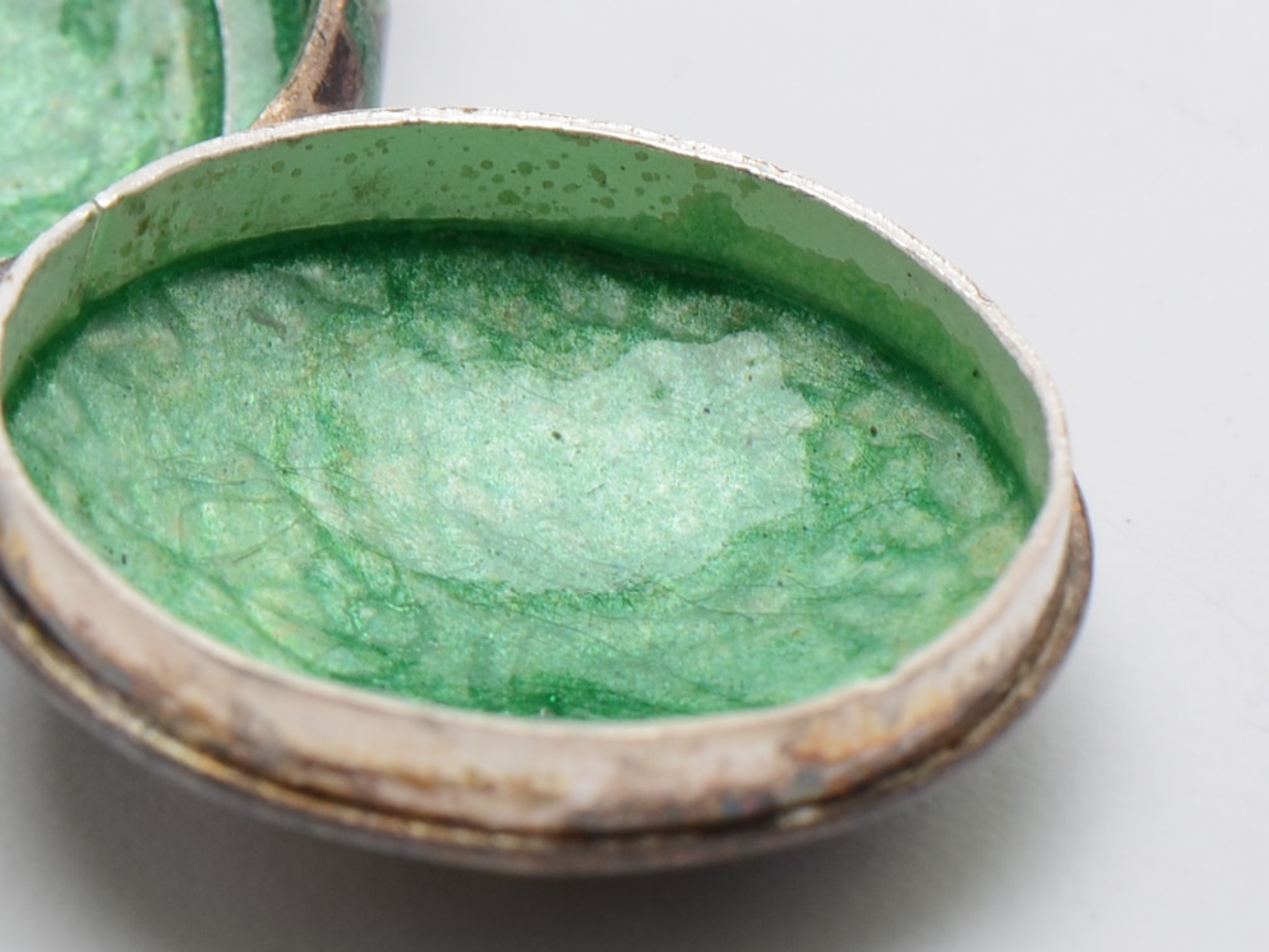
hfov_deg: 6.5
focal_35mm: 303
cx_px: 229
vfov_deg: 4.9
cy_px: 174
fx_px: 11117
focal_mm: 85
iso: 200
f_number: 16
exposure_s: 1/125
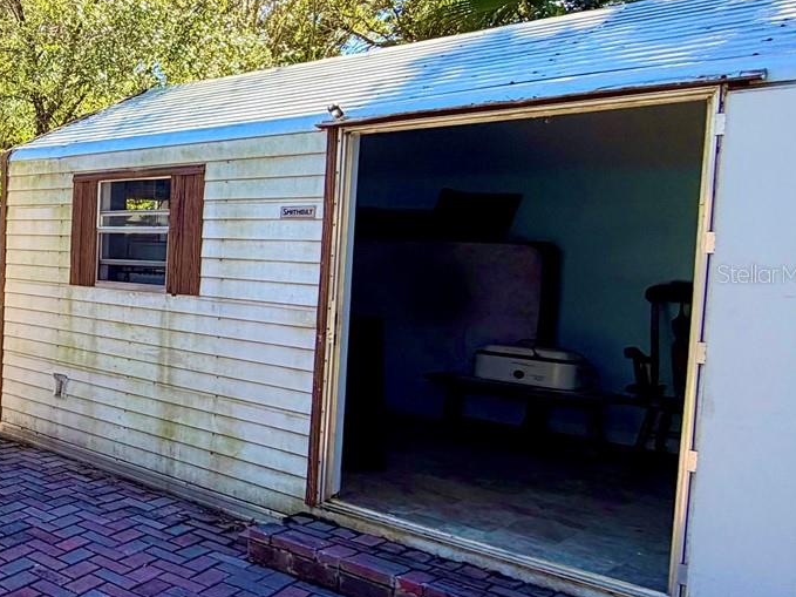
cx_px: -110
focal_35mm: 33
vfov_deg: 42.9
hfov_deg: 41.8
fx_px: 759
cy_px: 273
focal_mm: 2.22
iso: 50
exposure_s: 1/502
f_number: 2.2
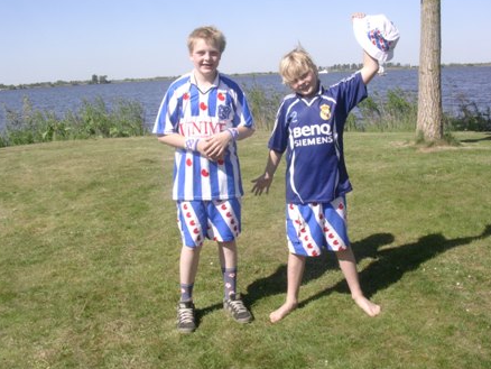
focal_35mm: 46
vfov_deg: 31.5
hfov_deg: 41.2
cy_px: 183
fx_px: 653
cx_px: 248
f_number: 5.8
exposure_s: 1/287
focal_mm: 6.7
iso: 70
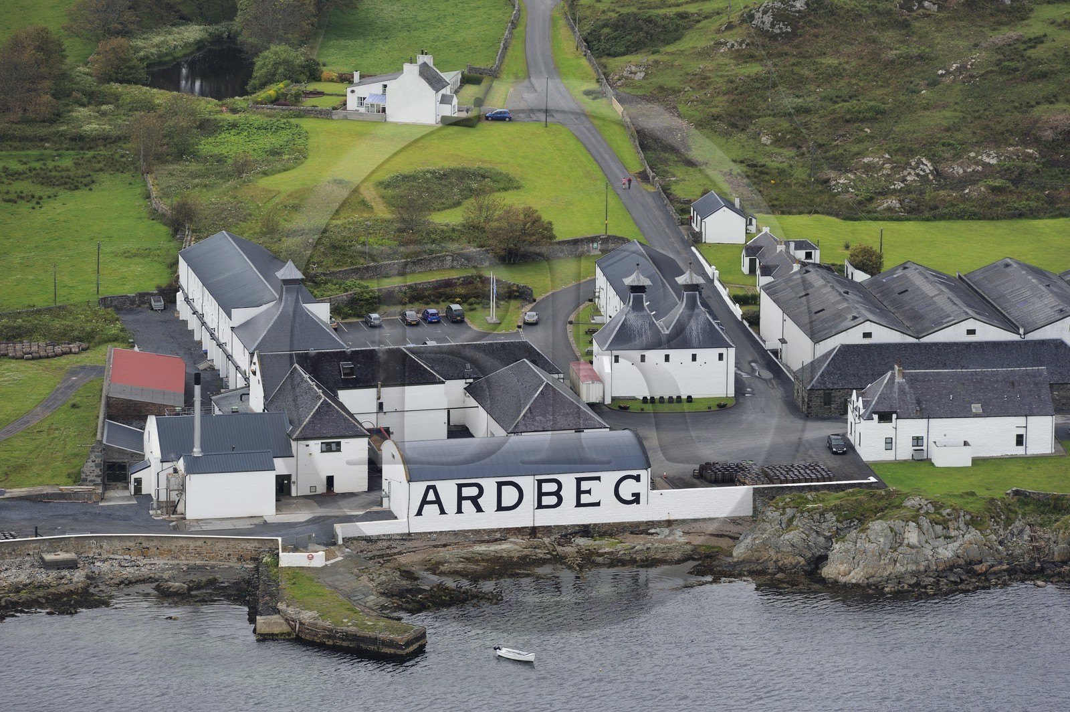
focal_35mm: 200
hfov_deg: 10.3
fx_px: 5939
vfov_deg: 6.9
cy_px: 356
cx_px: 535
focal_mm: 200
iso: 400
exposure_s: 1/800
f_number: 5.6
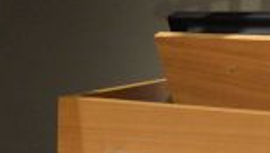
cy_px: -52
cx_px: 400
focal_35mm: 139
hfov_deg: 14.4
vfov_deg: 8.6
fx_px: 996
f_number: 5.6
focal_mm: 34
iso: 5000
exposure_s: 1/125
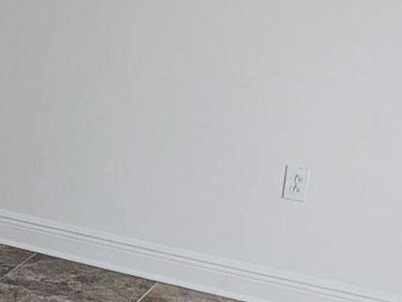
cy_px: 80
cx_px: -309
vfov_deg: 17.3
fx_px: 988
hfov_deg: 18.4
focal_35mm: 85
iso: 125
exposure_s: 1/65
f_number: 1.7
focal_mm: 2.02
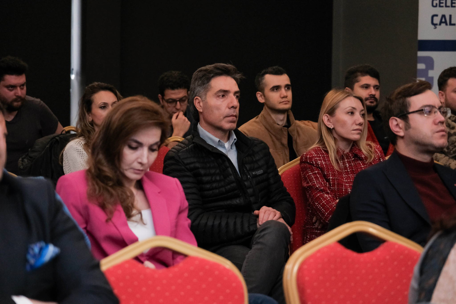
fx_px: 1520
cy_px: 152
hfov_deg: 17.1
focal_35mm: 120
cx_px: 228
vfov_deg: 11.4
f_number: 4
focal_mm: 80
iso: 2500
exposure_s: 1/125
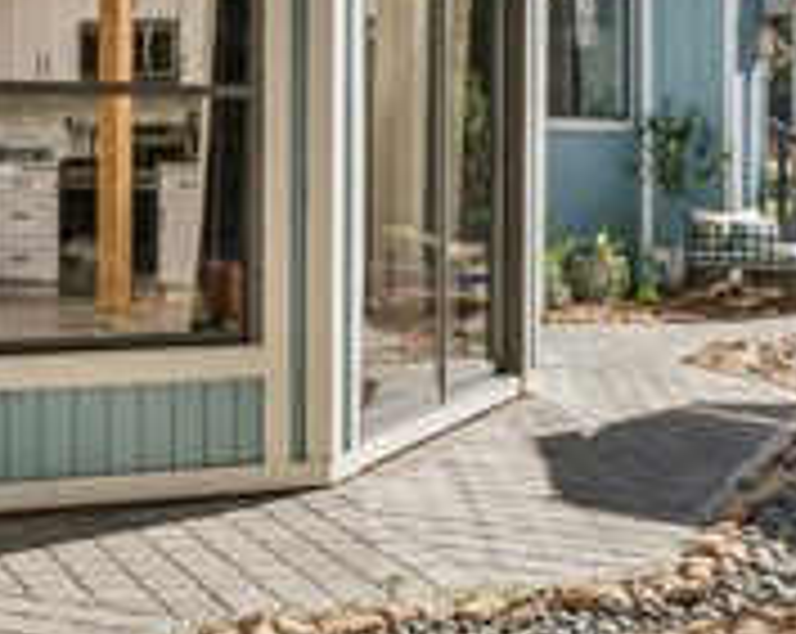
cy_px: 139
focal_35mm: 68
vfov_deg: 22.1
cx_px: 454
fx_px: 1607
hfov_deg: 27.8
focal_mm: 20.1
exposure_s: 1/15
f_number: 22
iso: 100
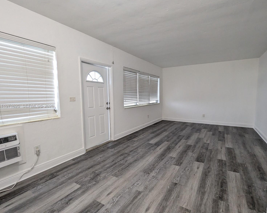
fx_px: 134
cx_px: 142
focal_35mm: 17
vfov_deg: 77.0
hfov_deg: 89.5
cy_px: 106
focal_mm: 2.35
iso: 271
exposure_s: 1/60
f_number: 2.2
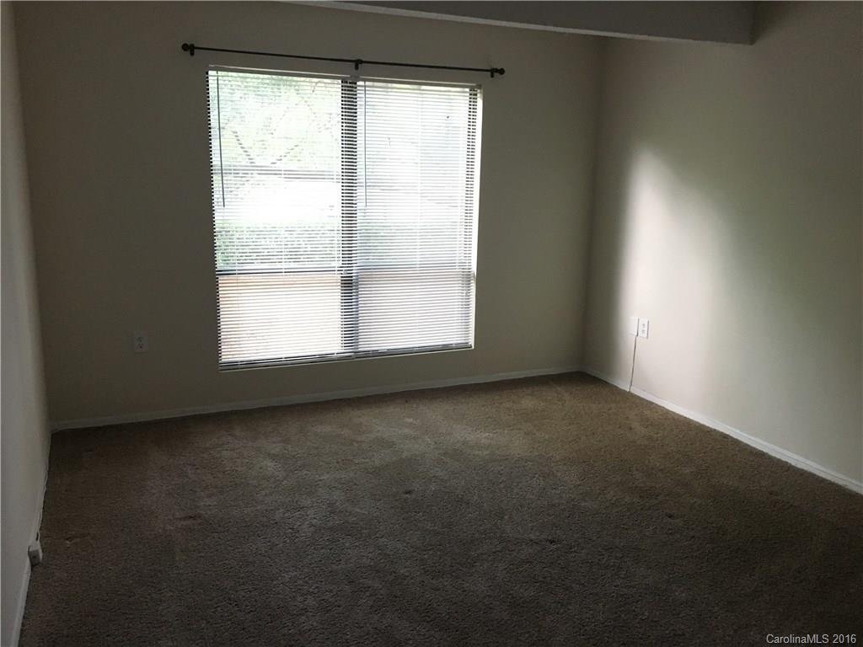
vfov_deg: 48.2
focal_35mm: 29
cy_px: 324
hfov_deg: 61.7
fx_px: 723
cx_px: 432
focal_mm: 4.15
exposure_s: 1/30
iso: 250
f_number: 2.2
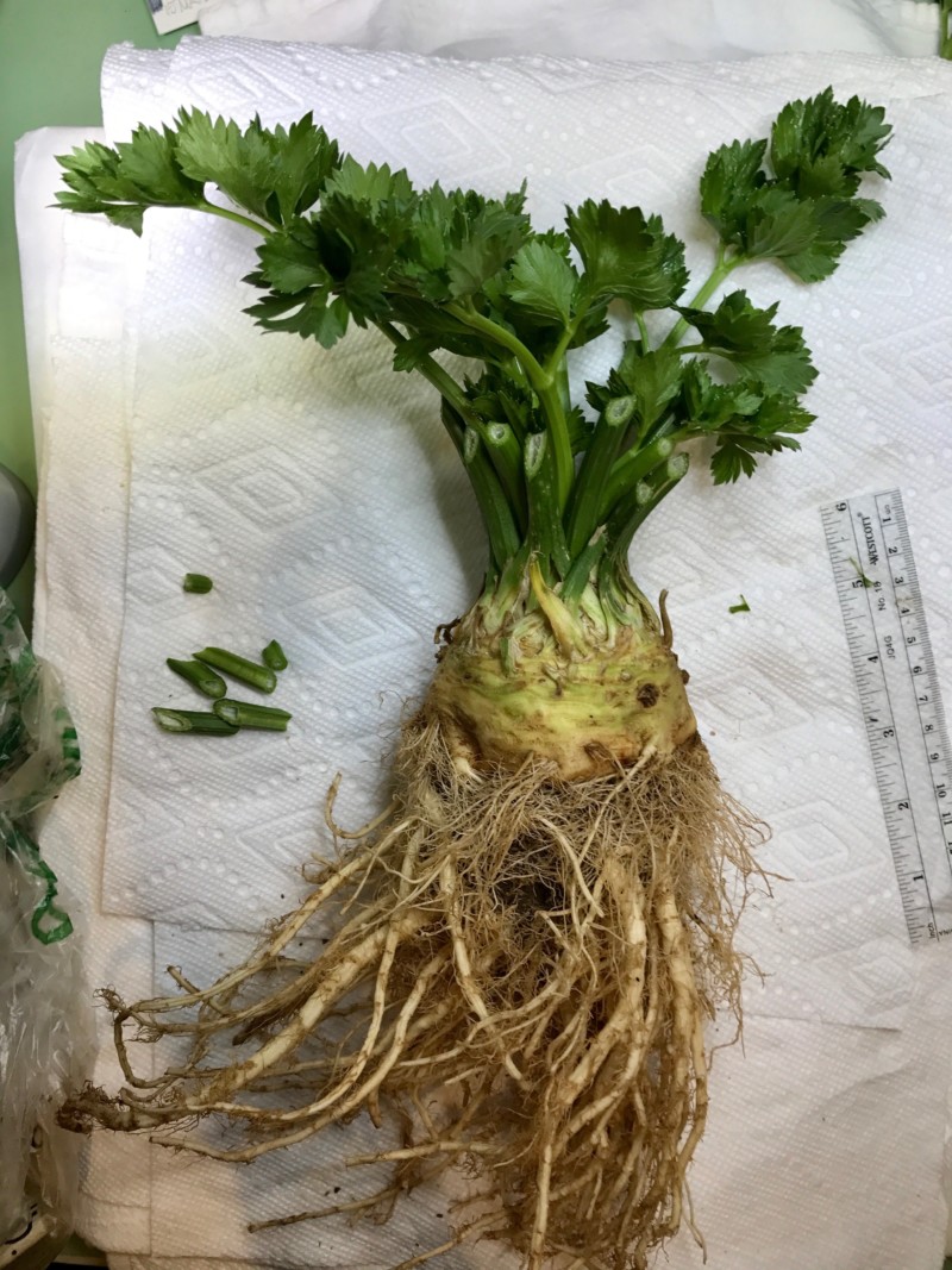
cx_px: 476
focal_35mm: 28
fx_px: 1027
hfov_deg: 49.7
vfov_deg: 63.4
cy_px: 635
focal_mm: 3.99
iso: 32
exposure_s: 1/120
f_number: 1.8
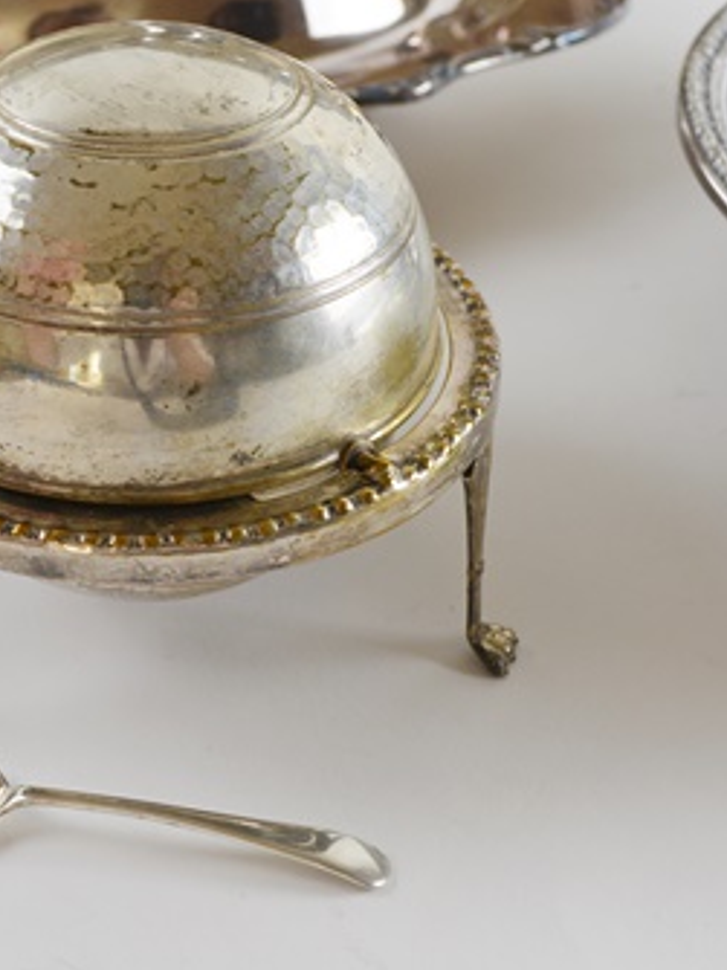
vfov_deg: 31.2
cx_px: 122
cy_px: 513
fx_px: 1737
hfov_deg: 23.2
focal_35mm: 62
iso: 220
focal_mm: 24
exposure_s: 1/125
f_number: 5.6
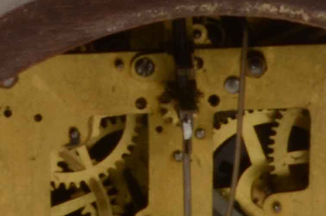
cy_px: 362
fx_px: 5812
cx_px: 427
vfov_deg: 2.1
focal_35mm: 643
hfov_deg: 3.2
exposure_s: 1/125
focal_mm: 66
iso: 250
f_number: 36
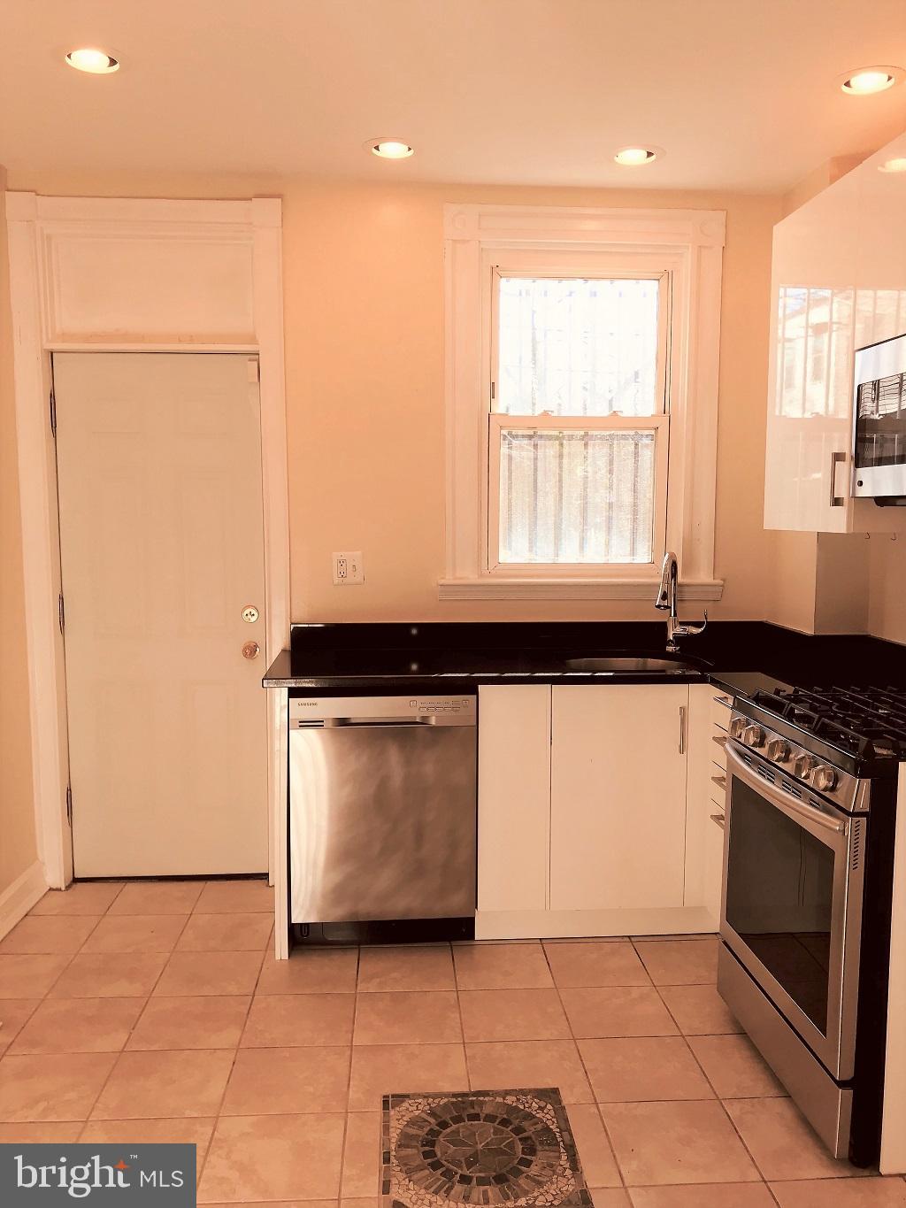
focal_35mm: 28
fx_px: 977
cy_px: 604
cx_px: 453
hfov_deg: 49.8
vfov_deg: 63.4
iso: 20
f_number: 1.8
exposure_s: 1/248
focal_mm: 3.99
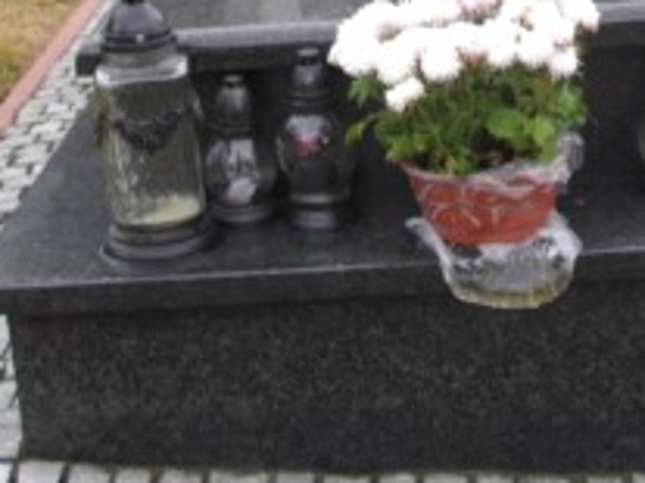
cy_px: -140
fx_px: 1844
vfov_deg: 14.3
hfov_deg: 19.6
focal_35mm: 99
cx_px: 530
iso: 100
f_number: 2.9
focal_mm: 5.7
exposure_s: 1/160
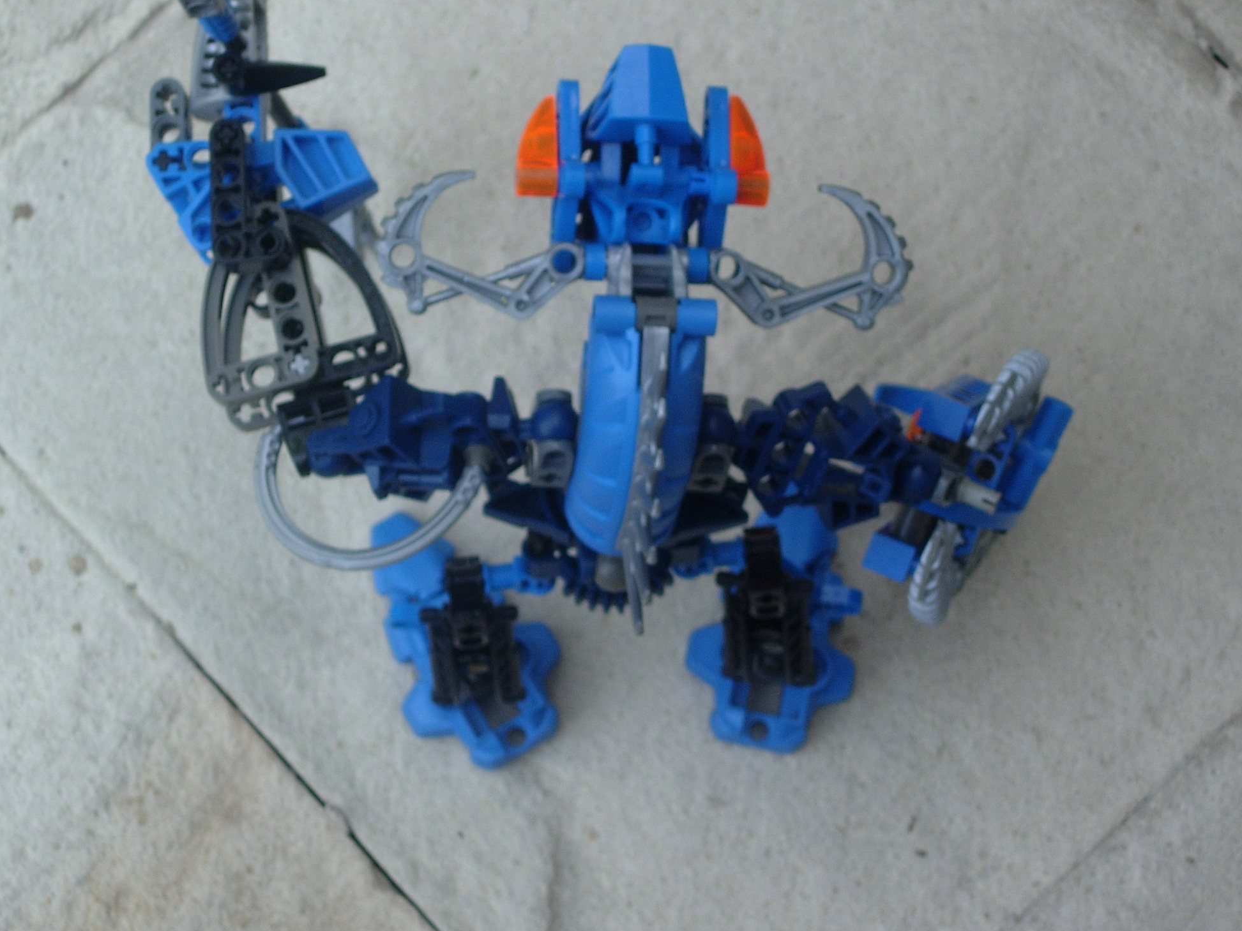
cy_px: 479
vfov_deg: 11.2
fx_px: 4736
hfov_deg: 14.9
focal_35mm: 132
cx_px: 561
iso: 79
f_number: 4.9
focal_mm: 23.4
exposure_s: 1/58.6
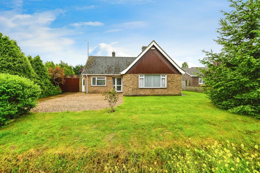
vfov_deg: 81.2
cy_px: 86
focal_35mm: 14
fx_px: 101
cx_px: 130
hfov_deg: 104.3
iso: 2500
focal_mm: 14
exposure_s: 1/1600
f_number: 9
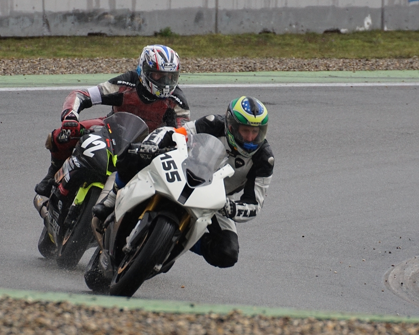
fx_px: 5259
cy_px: 167
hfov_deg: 4.6
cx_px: 219
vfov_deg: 3.7
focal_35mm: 424
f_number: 6.3
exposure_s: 1/800
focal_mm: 250
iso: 500
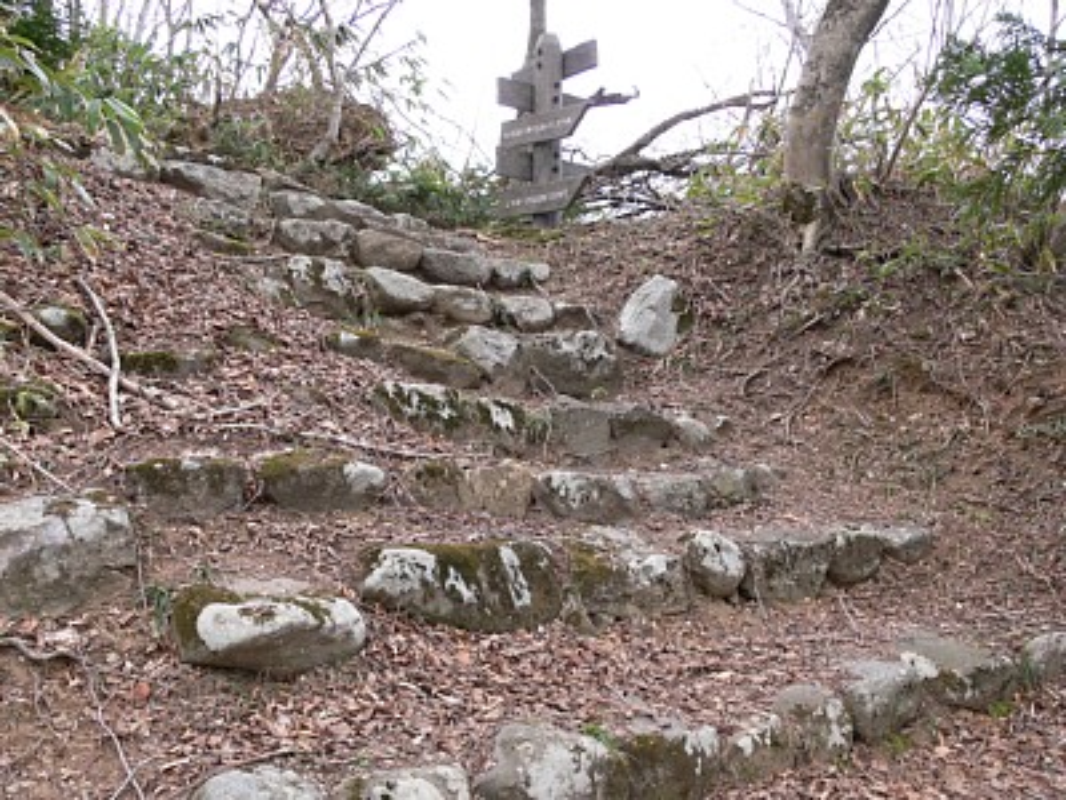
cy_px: 400
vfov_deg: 40.7
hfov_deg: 52.6
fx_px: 1078
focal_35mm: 35
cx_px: 533
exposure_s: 1/50
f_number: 4
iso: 80
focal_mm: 7.4
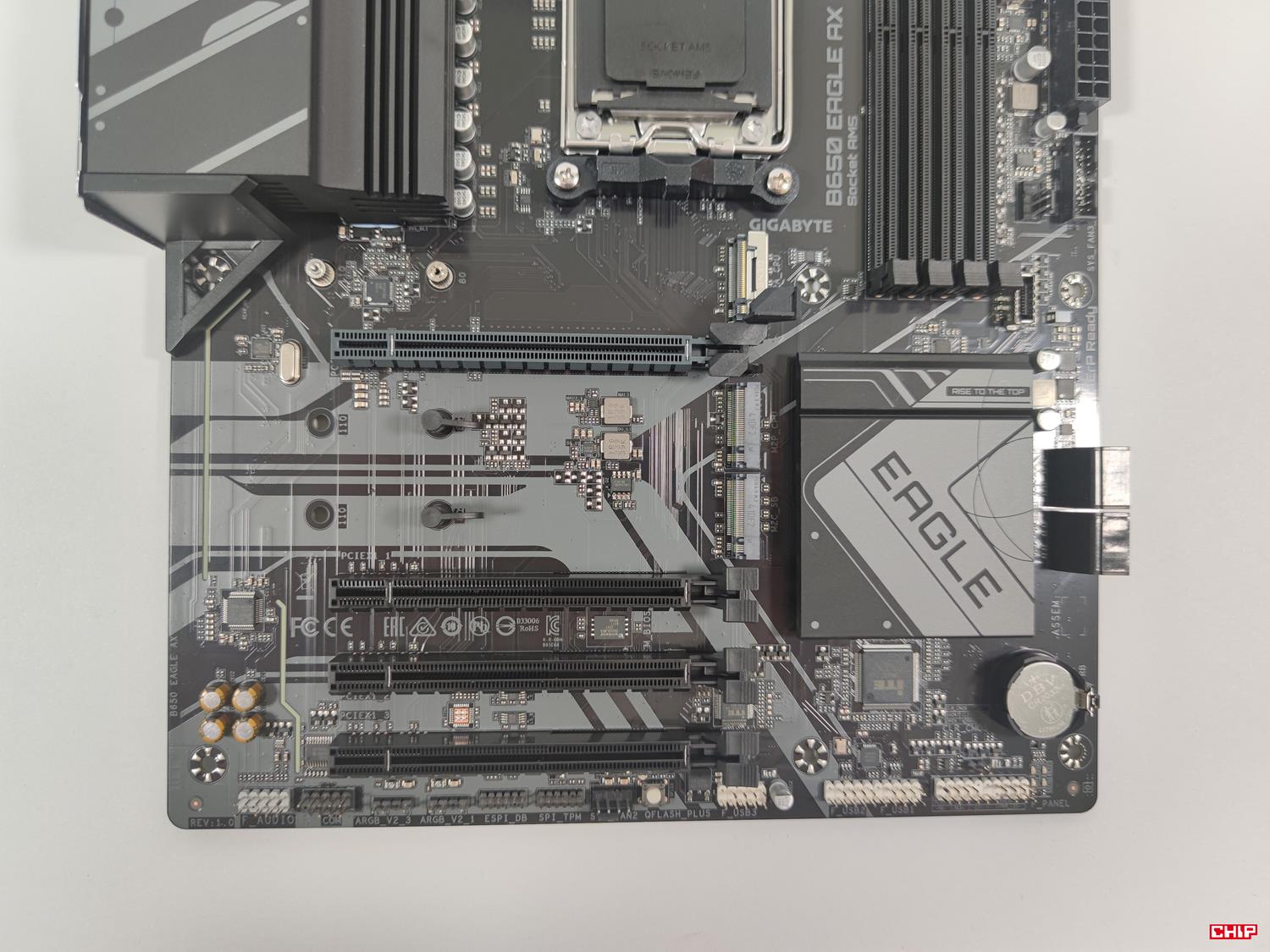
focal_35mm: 25
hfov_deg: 69.4
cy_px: 476
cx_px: 635
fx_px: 917
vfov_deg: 54.9
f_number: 1.85
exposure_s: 1/100
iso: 80
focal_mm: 6.78
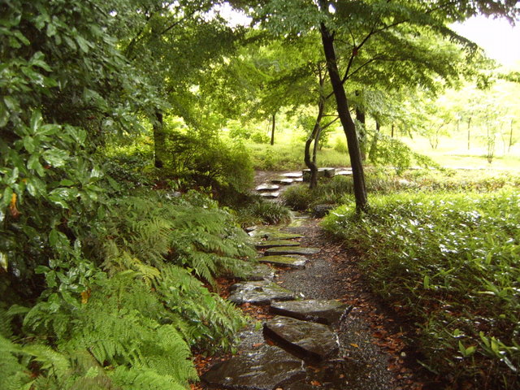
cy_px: 195
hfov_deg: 50.1
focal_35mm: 37
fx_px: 556
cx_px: 260
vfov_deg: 38.7
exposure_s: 1/10
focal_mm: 6.2
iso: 141
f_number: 2.9
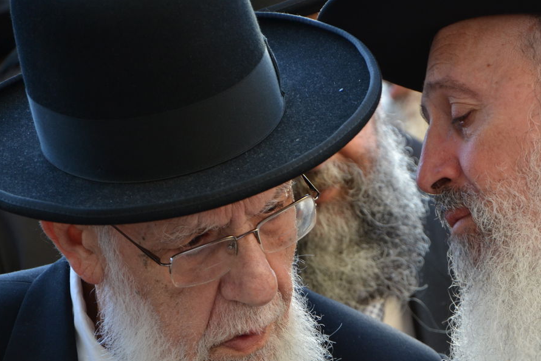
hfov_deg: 8.3
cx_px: 413
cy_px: 283
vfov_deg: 5.5
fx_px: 3723
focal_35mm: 248
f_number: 5.6
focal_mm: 105
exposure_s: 1/80
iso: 400
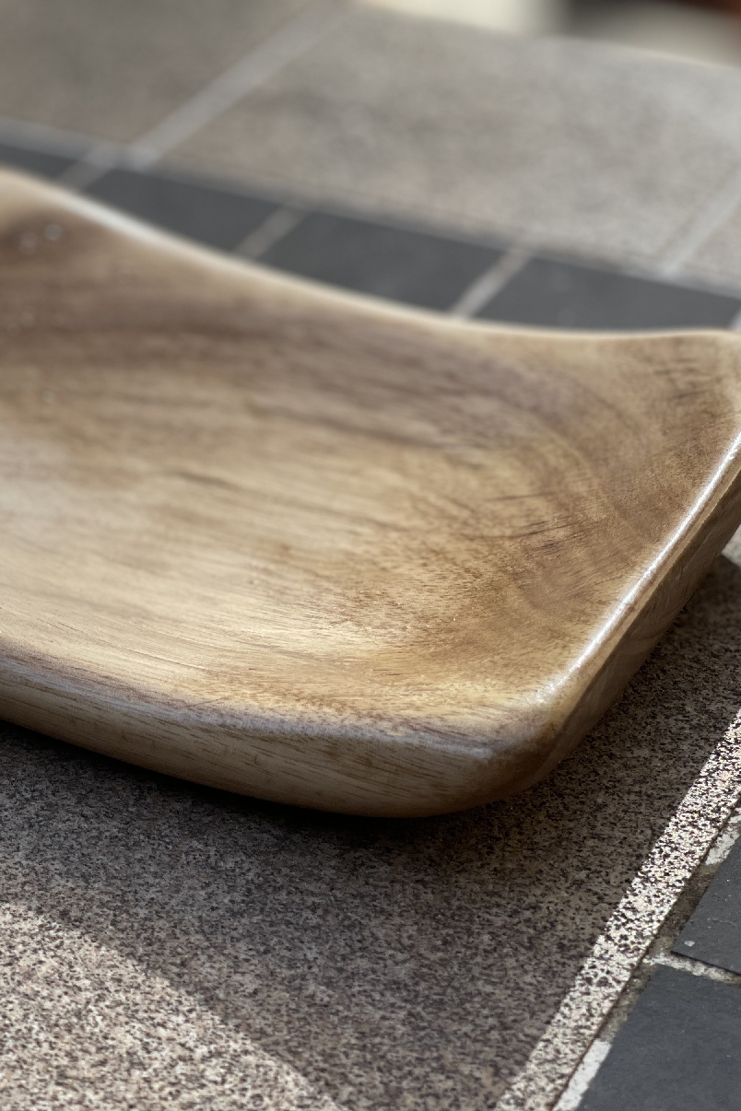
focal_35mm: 89
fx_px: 2748
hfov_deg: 15.2
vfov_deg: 22.9
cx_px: 123
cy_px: 556
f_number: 2.2
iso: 32
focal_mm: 7.5
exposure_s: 1/515
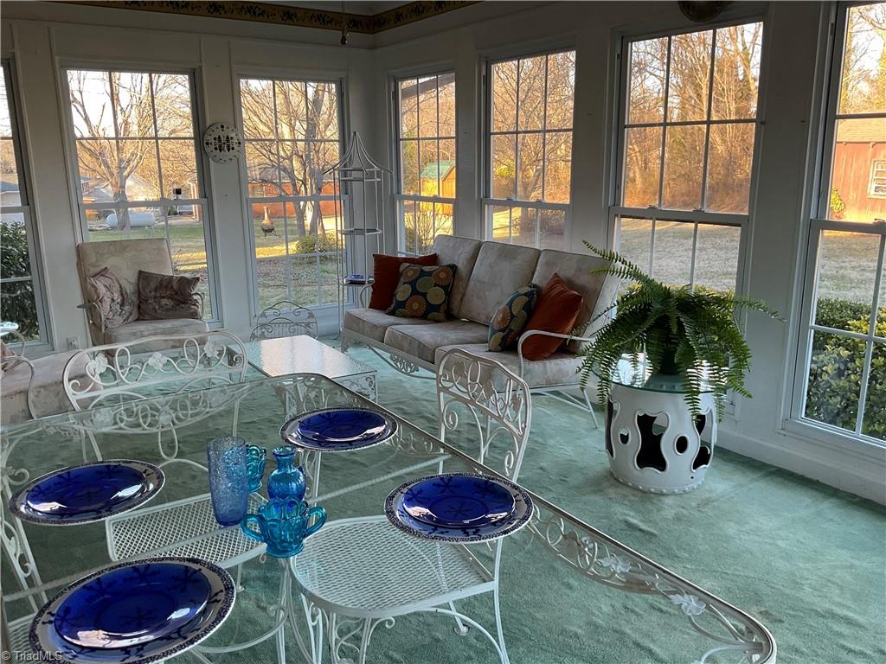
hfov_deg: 61.7
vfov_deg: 48.2
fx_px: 742
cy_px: 332
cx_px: 443
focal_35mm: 29
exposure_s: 1/122
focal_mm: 3
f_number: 1.8
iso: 40
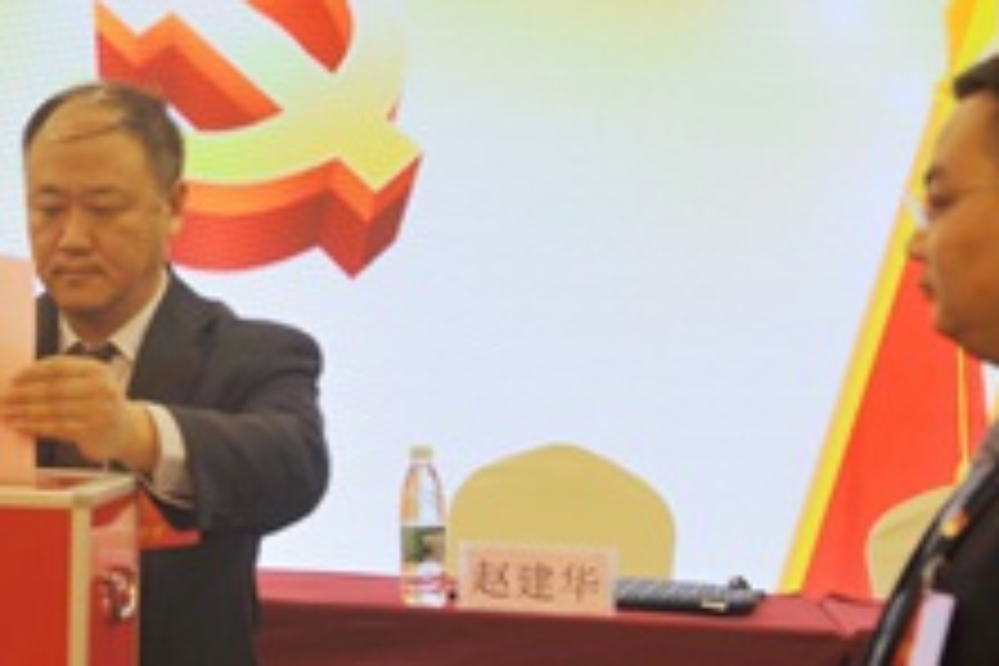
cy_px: 227
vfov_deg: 13.5
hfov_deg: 19.5
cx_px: -40
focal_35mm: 101
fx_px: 2803
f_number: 3.5
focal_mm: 40
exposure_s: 1/50
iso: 200
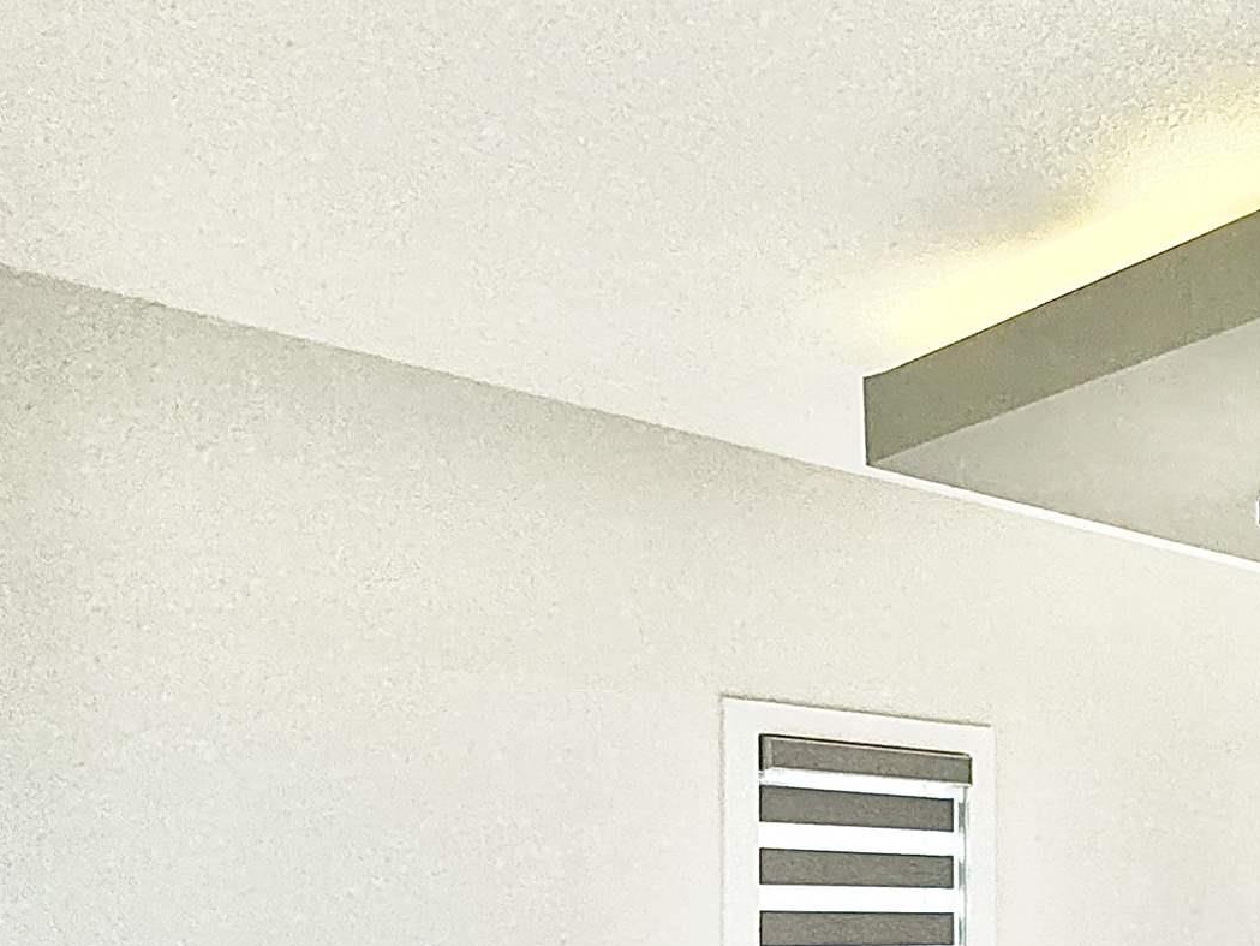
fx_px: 1493
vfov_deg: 32.8
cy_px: 904
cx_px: 1477
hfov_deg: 36.4
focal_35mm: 41
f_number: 2.2
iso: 250
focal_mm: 2.22
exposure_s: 1/120
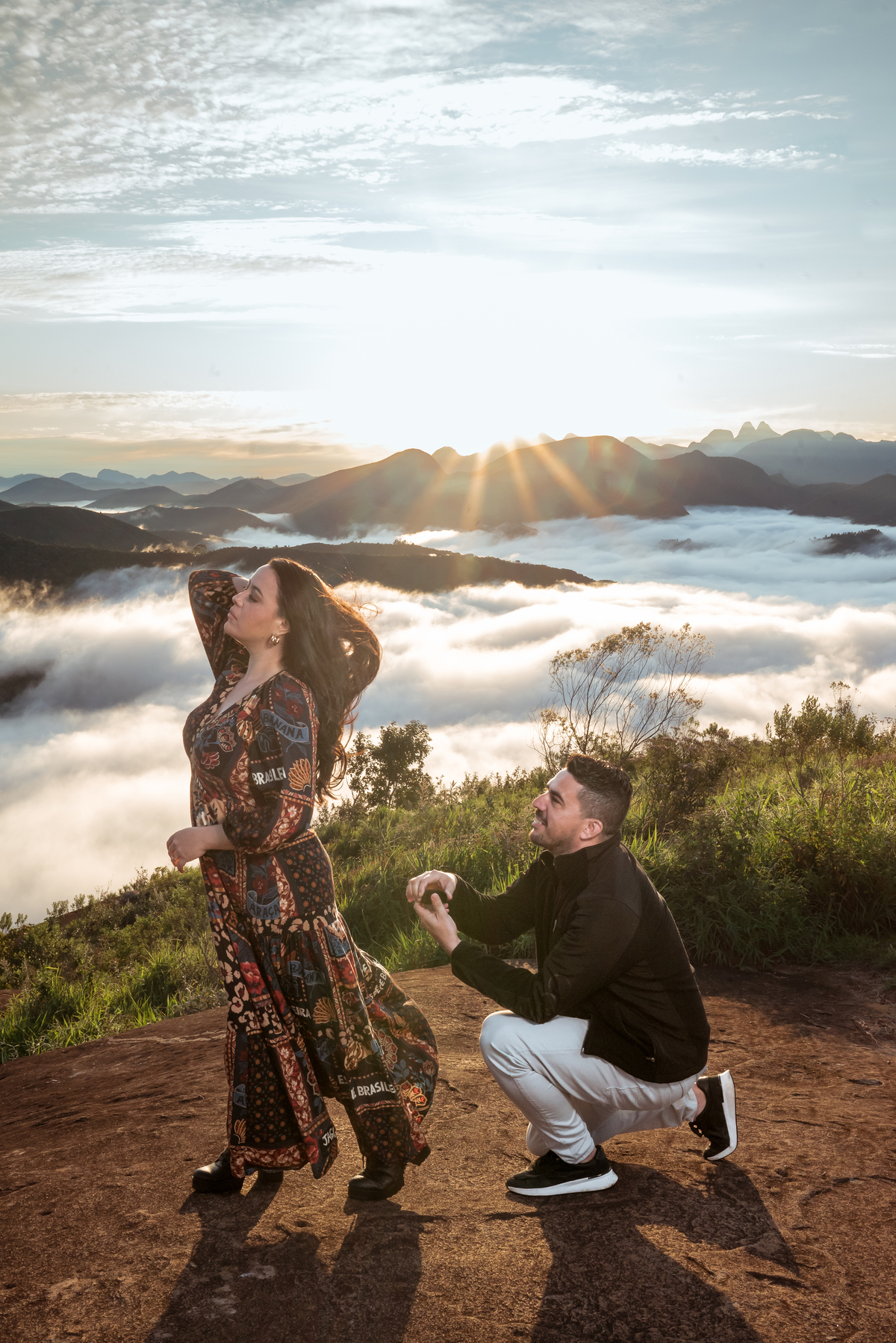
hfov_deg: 37.9
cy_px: 672
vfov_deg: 54.4
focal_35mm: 35
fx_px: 1306
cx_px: 448
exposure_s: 1/320
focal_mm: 35
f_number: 14
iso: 1250
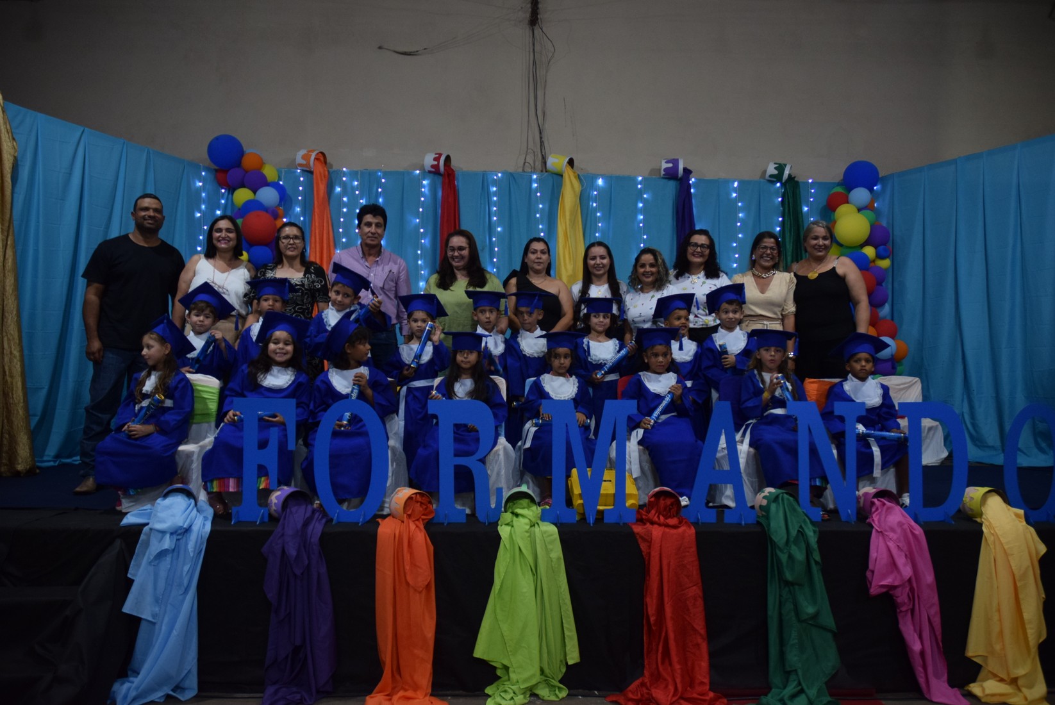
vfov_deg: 48.0
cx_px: 528
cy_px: 352
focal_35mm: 27
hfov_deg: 67.3
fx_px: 792
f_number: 3.5
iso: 1000
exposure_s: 1/60
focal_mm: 18
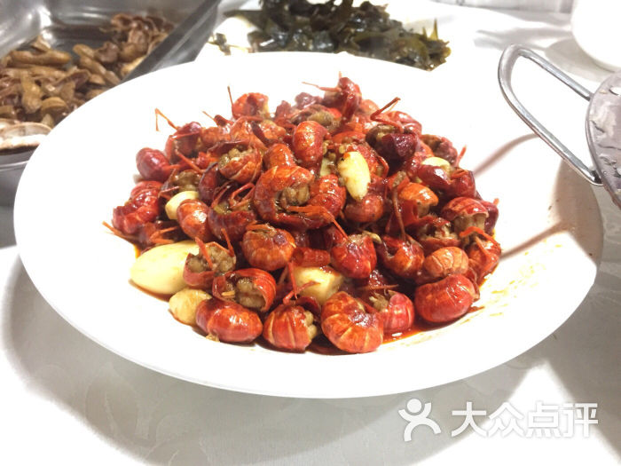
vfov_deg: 48.2
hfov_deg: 61.7
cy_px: 233
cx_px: 310
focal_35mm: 29
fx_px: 520
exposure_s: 1/15
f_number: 2.2
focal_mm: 4.15
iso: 250
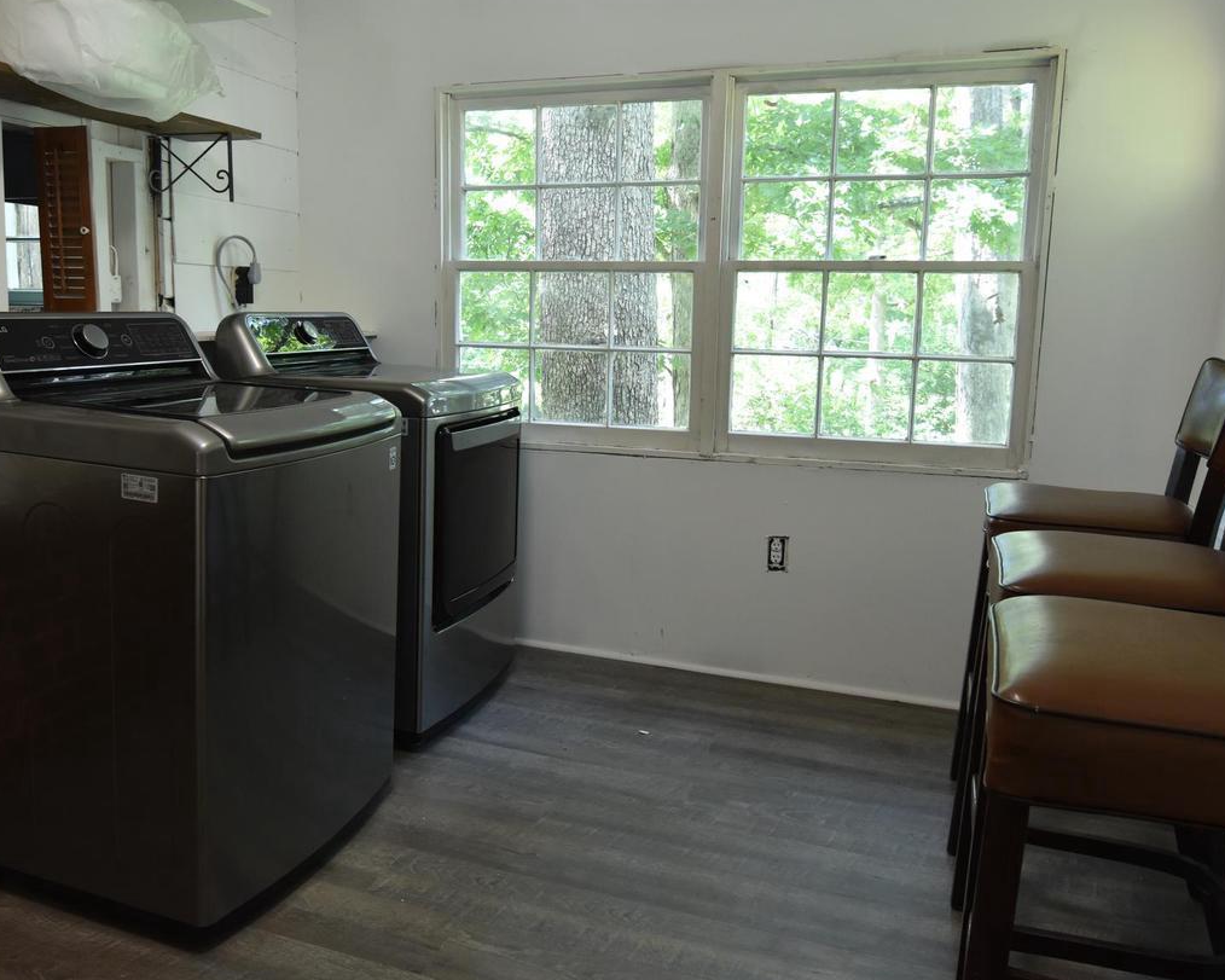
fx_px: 1015
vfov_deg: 51.5
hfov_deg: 62.1
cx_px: 565
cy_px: 448
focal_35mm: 28
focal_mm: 14
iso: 800
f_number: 5
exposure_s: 1/100
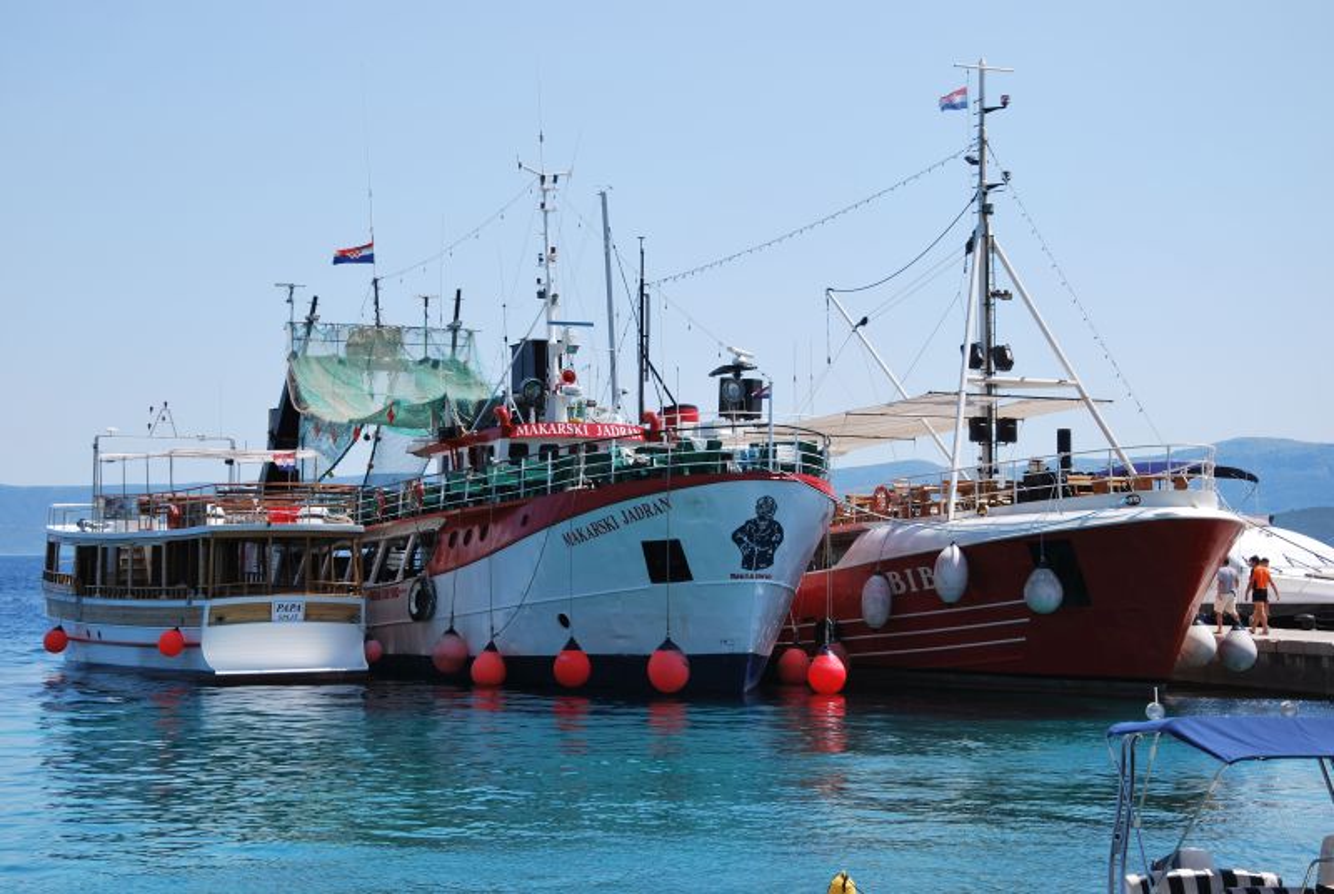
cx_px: 667
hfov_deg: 27.0
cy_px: 447
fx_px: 2783
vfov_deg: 18.2
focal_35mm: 75
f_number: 8
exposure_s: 1/250
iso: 100
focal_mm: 50
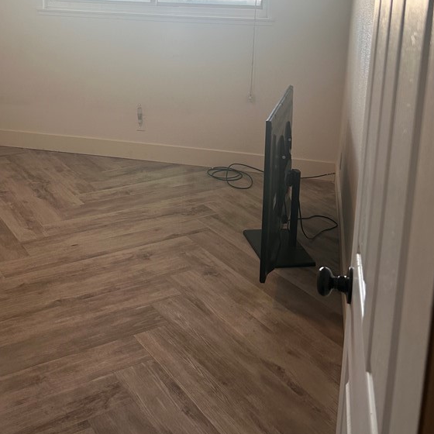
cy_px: 84
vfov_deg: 38.5
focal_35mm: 42
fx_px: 596
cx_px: 173
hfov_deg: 39.8
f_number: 1.5
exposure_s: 1/120
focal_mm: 5.7
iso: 80
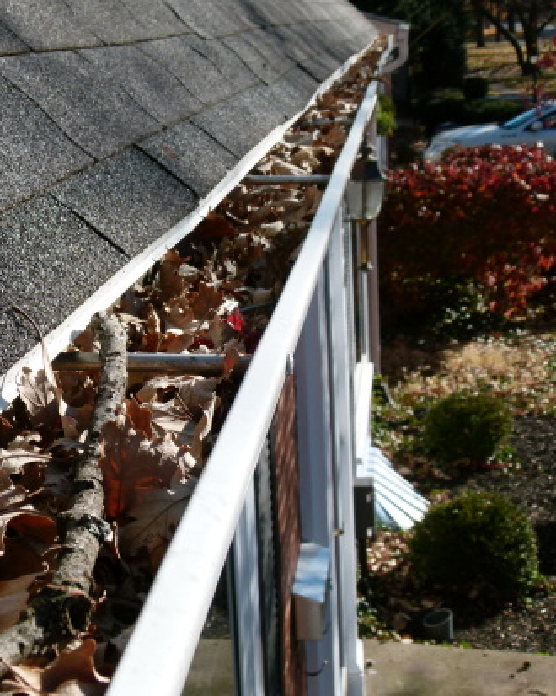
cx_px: 88
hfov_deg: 24.4
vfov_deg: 31.0
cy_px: 334
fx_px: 1256
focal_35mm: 61
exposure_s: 1/500
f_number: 4
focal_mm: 7.7
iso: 100
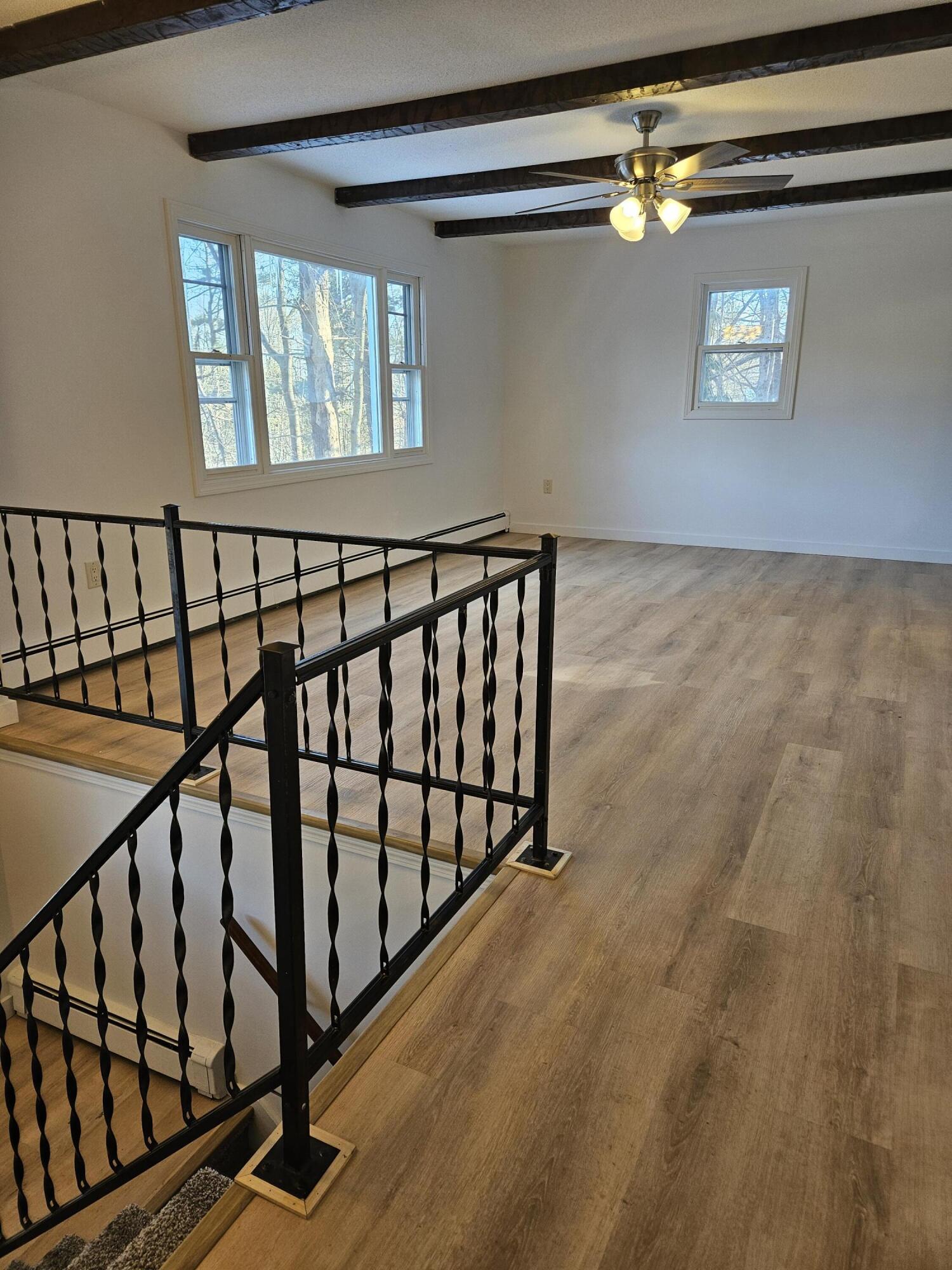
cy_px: 635
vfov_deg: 73.9
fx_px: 843
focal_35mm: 23
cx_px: 476
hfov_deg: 58.9
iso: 100
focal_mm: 5.4
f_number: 1.8
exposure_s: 1/120
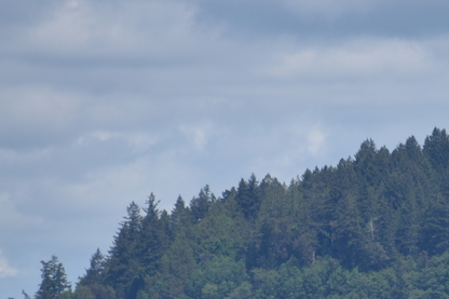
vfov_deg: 1.5
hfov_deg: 2.2
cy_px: 281
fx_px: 11519
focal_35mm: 924
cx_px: 383
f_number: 6.3
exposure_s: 1/640
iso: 100
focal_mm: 300
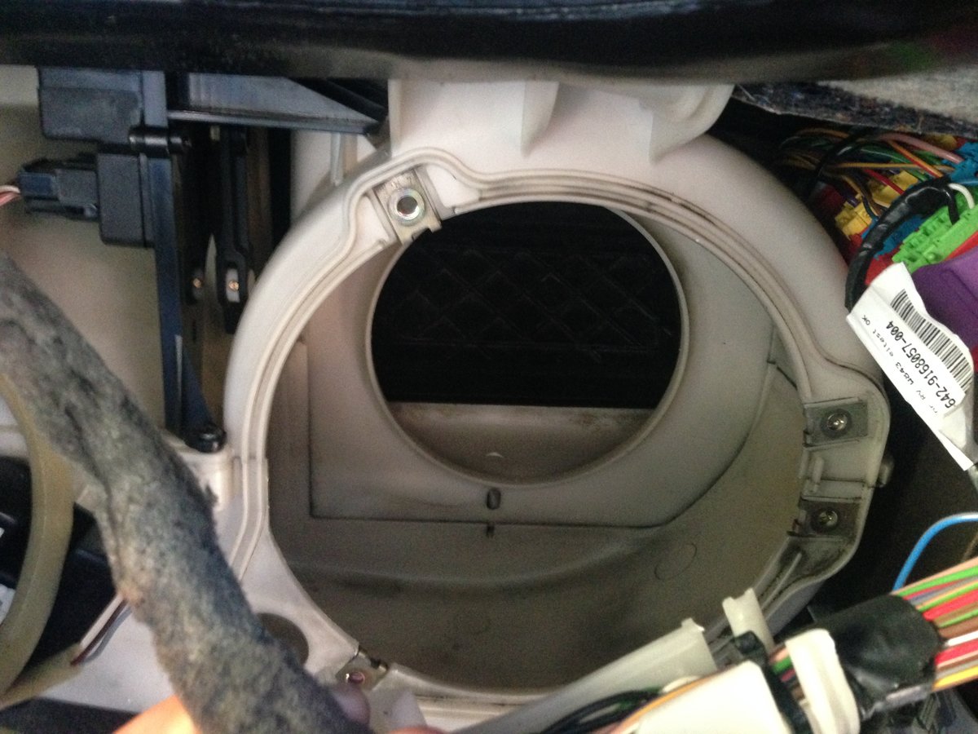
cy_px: 367
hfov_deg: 55.4
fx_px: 932
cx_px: 489
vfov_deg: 42.9
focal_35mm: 33
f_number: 2.4
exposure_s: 1/15
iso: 500
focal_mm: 4.12
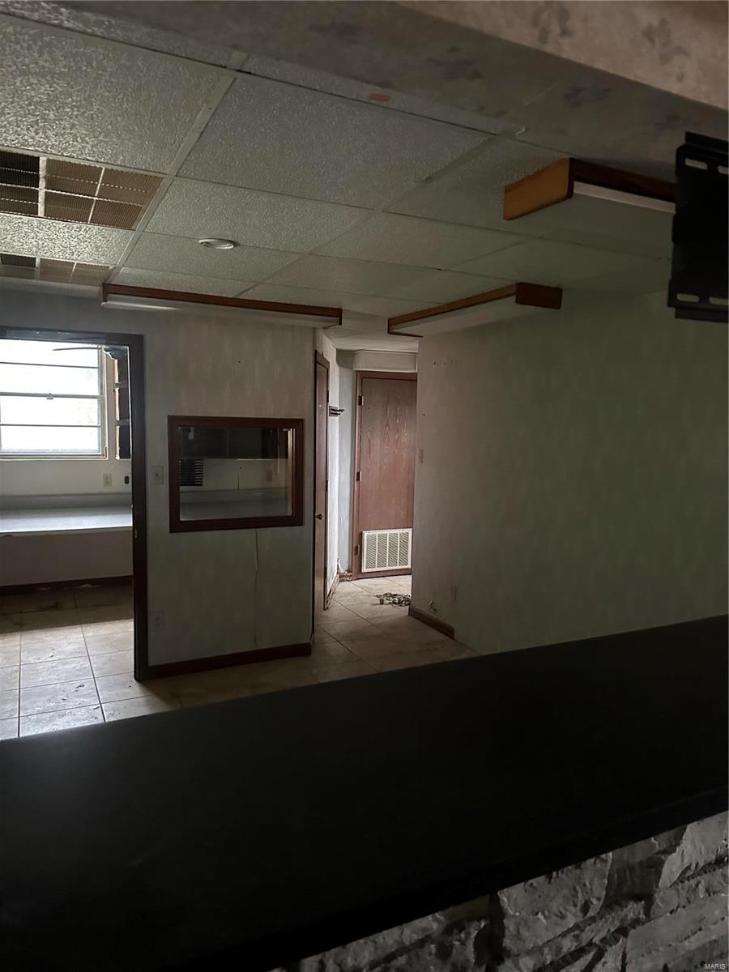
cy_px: 486
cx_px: 364
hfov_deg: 56.8
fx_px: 674
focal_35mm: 24
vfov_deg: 71.6
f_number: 1.78
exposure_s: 1/30
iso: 1250
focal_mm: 6.86
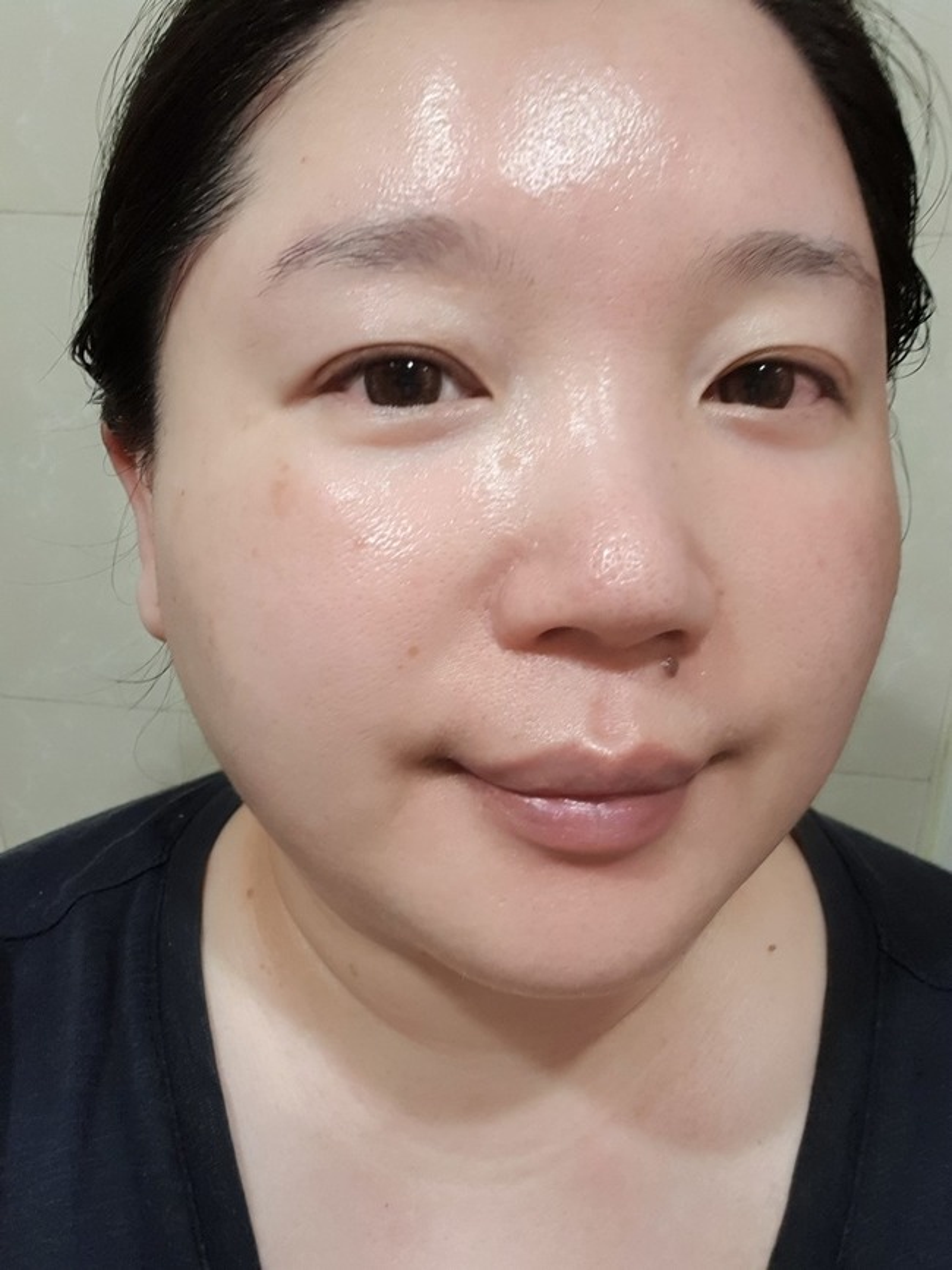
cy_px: 635
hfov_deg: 45.4
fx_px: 1137
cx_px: 476
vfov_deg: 58.4
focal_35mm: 31
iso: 160
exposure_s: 1/40
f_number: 1.7
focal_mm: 2.92
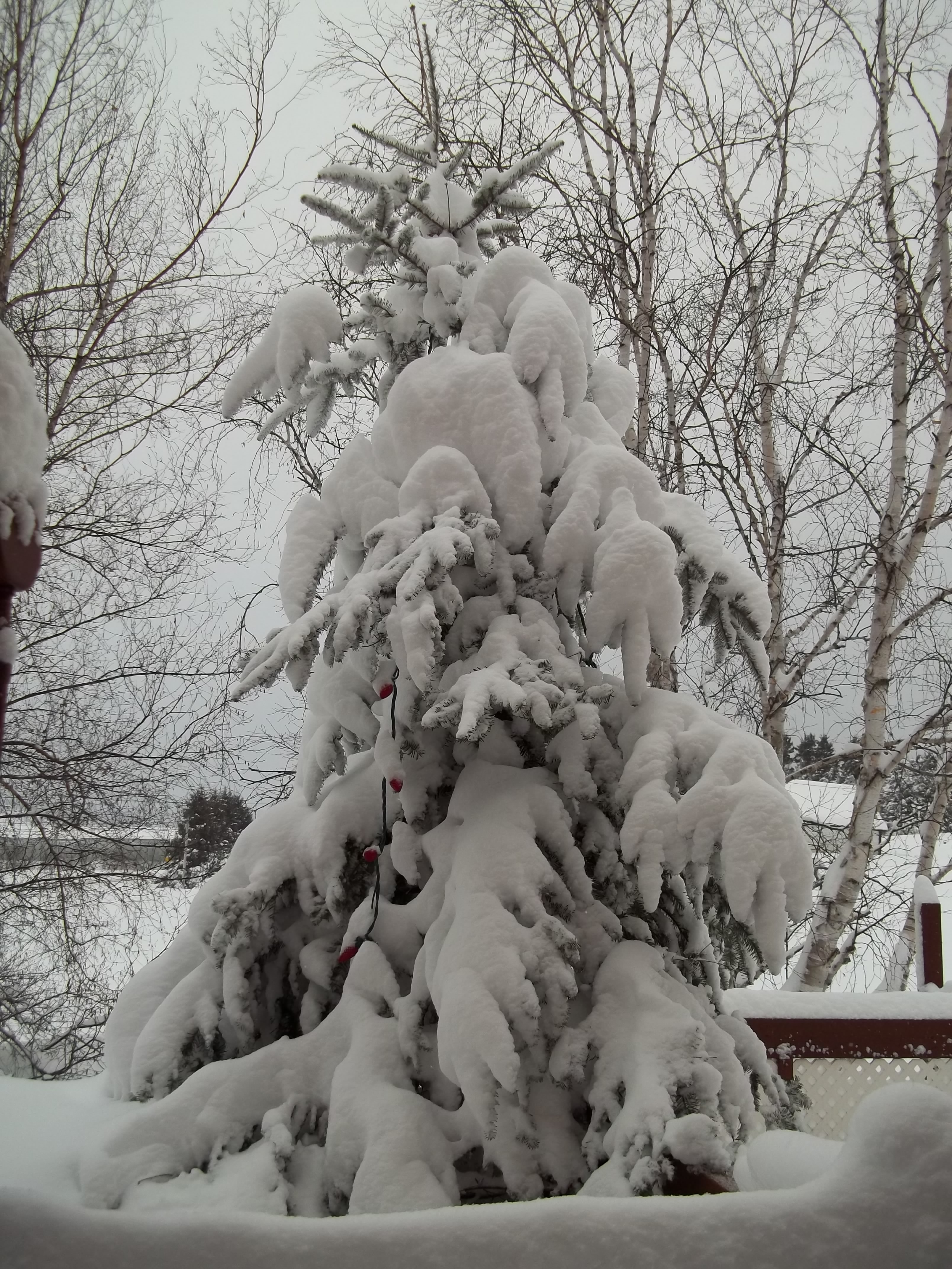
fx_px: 1173
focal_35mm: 32
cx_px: 476
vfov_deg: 56.8
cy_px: 634
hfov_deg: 44.2
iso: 64
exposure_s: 1/320
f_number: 2.9
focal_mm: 5.7
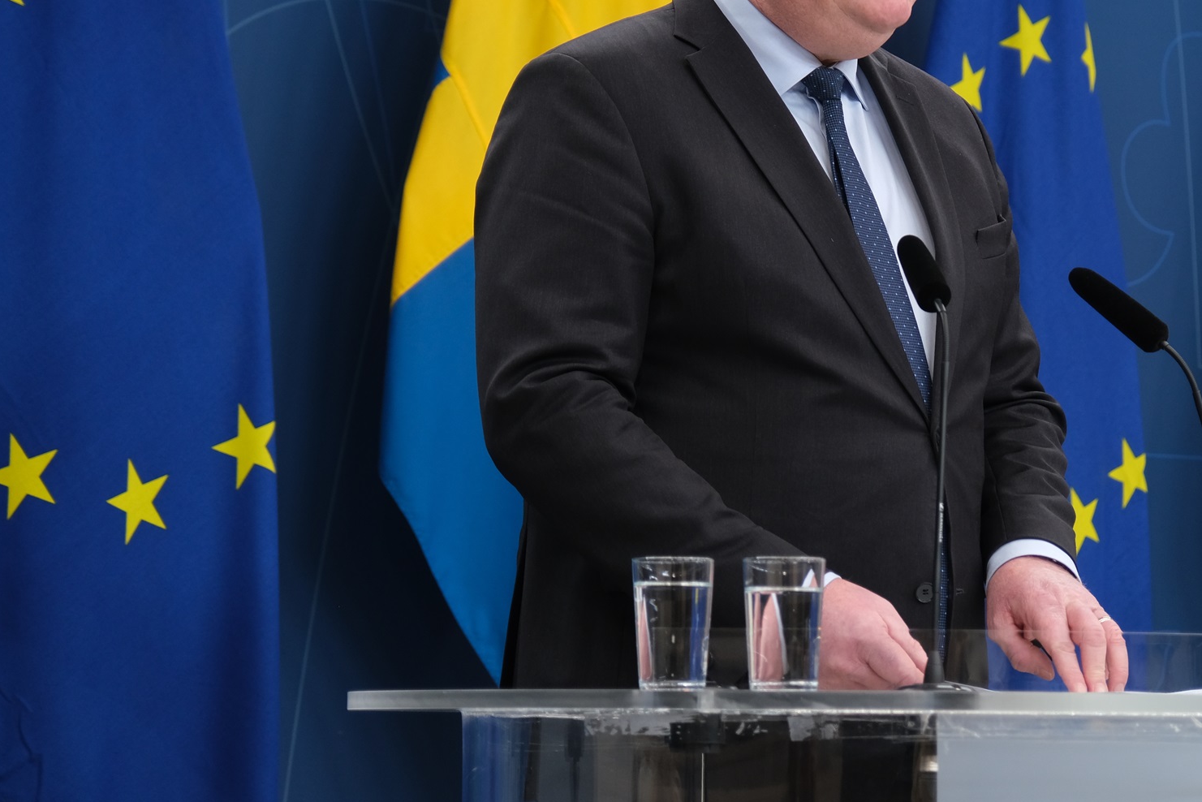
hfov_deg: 16.2
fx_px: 4208
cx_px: 856
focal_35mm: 126
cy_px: 262
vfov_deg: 10.9
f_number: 4
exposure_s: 1/85
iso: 640
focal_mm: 58.6
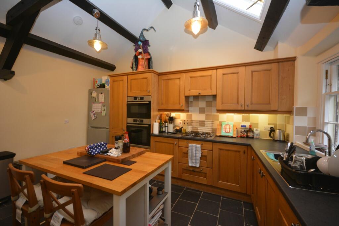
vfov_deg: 77.3
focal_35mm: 15
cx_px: 170
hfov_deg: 100.4
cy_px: 113
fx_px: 141
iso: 640
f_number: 4
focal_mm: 10
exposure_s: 1/60
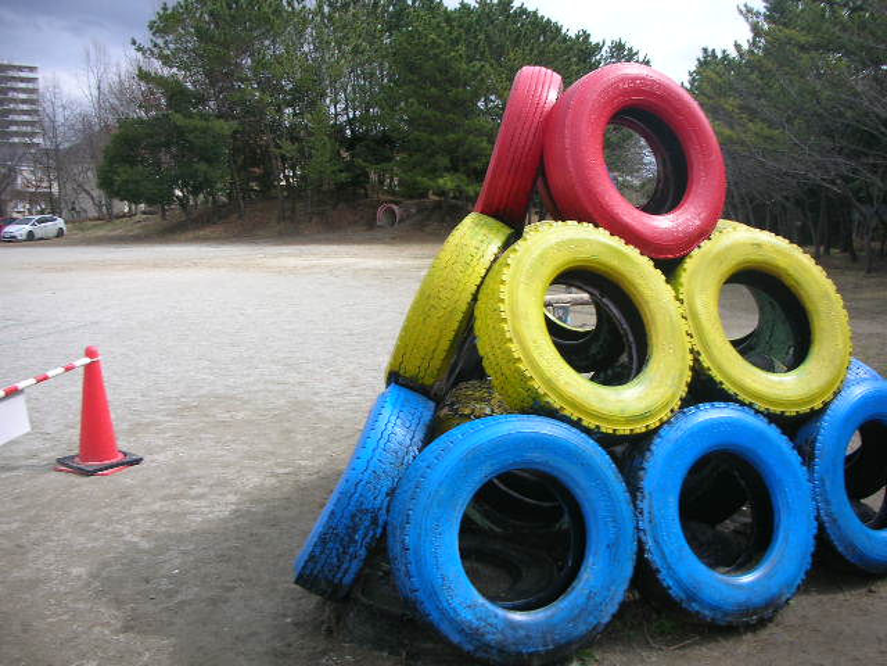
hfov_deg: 52.6
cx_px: 444
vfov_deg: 40.7
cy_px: 333
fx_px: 897
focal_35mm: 35
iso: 50
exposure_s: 1/61.6
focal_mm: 5.8
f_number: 8.5
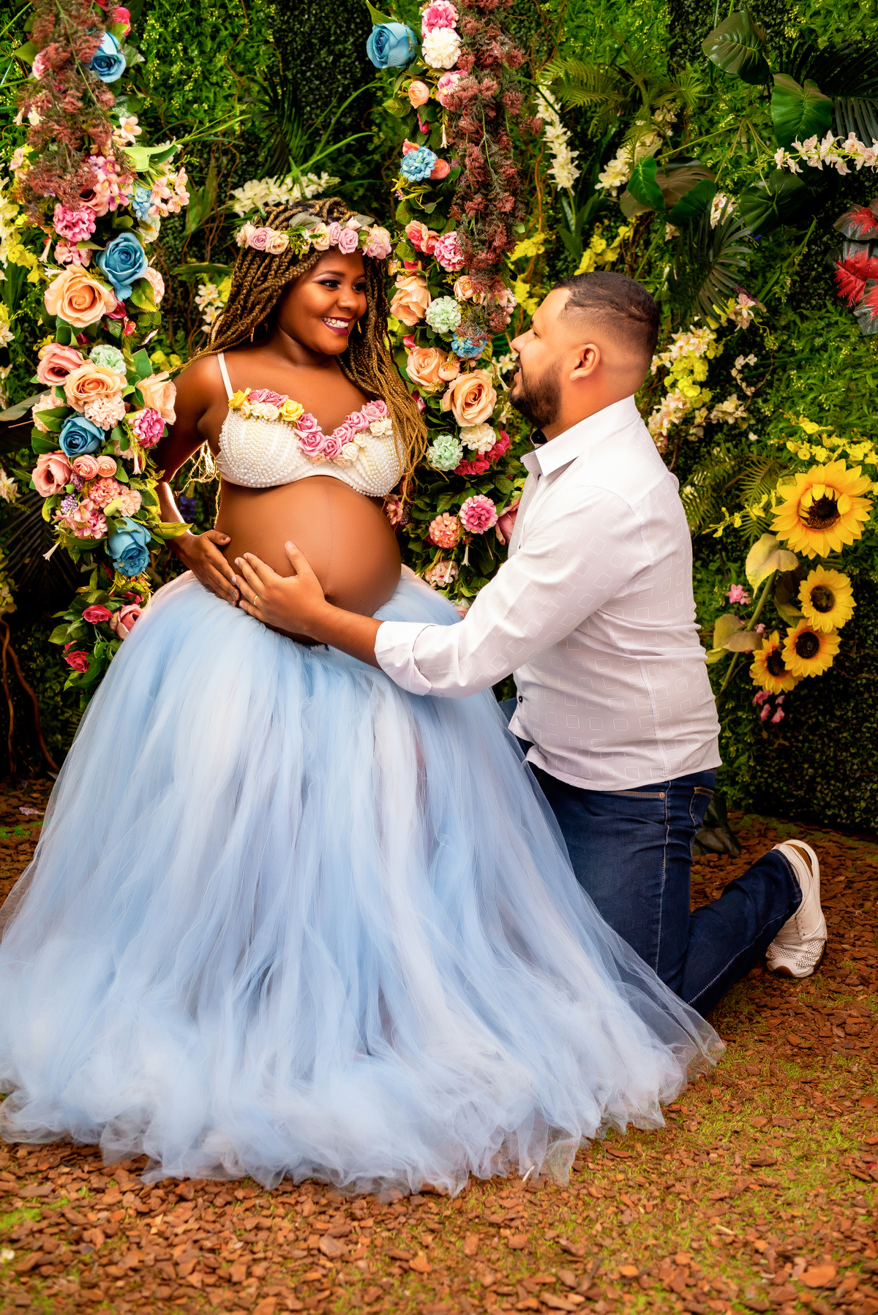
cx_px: 439
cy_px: 658
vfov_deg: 54.4
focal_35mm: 35
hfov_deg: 37.9
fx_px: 1279
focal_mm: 35
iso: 800
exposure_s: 1/160
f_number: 3.5
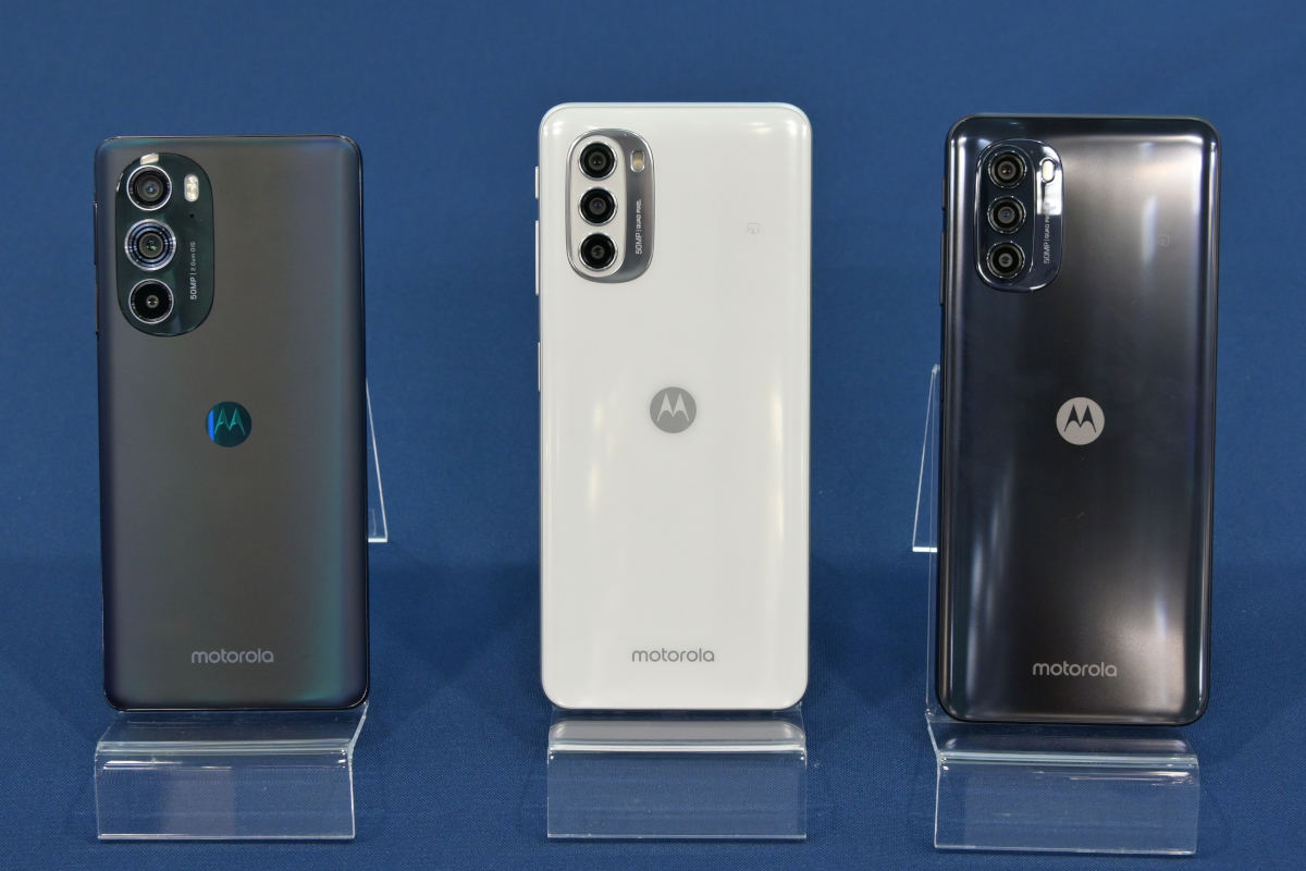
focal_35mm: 51
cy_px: 436
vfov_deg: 26.5
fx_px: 1850
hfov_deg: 38.9
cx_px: 653
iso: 800
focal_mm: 34
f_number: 5.6
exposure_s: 1/40
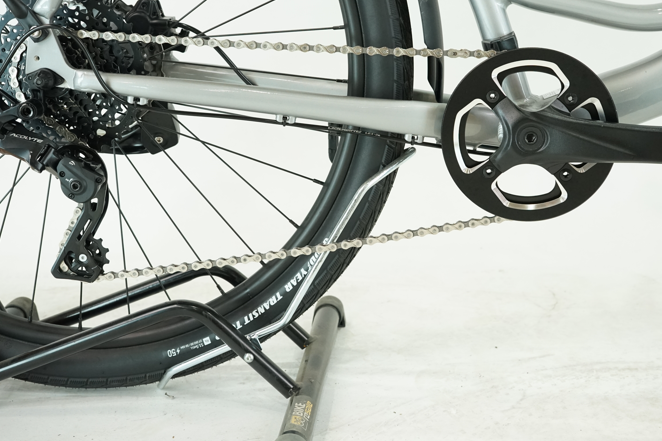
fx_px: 938
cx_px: 383
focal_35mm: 51
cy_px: 158
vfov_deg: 26.4
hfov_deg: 38.8
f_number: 5.6
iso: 2000
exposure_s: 1/200
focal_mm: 39
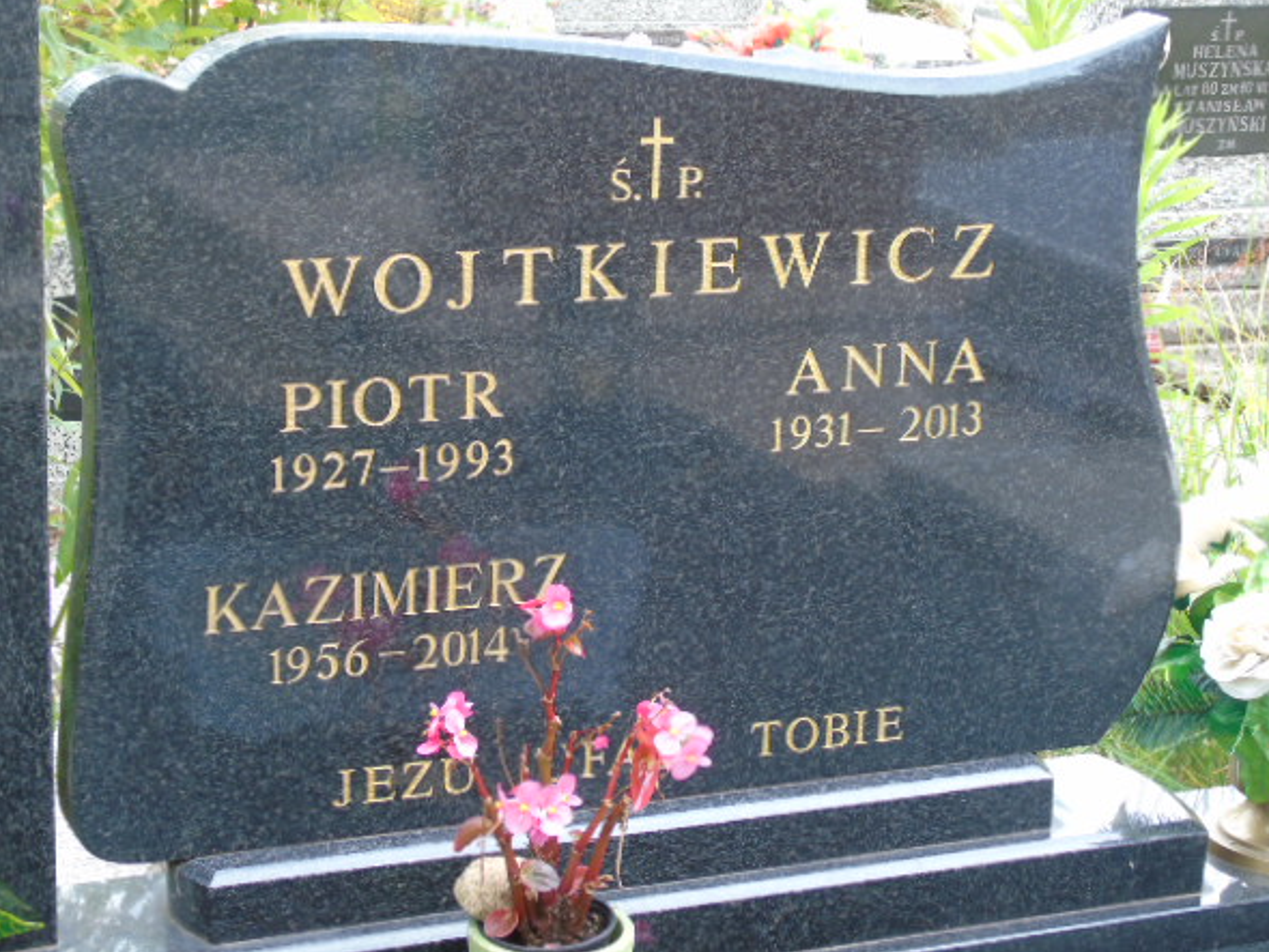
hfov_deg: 25.3
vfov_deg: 19.1
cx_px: 652
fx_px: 2824
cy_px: 438
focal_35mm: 77
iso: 160
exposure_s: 1/30
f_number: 4.7
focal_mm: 13
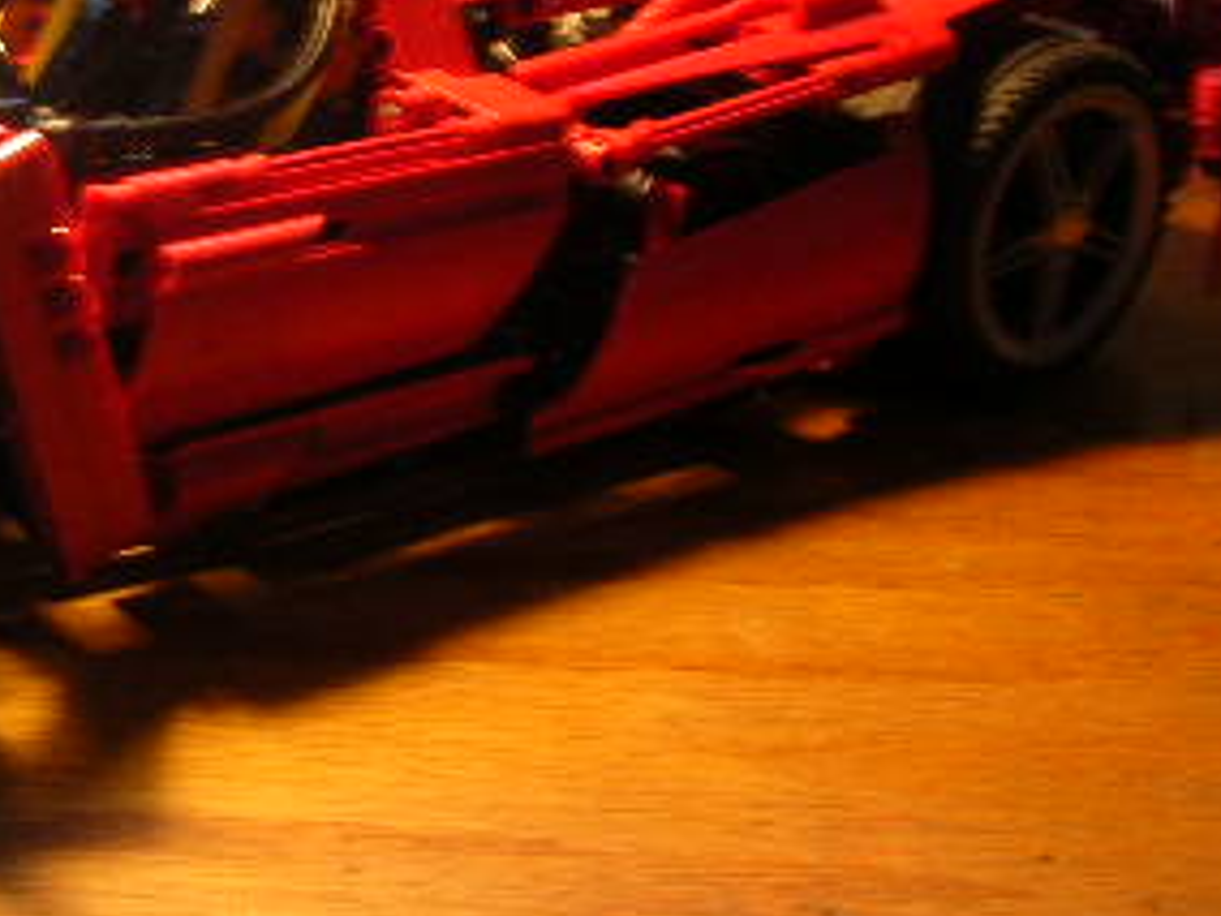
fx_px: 2787
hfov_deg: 23.6
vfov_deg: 18.4
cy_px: 133
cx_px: -17
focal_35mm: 79
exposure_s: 1/6
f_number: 2.8
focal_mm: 5.8
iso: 54
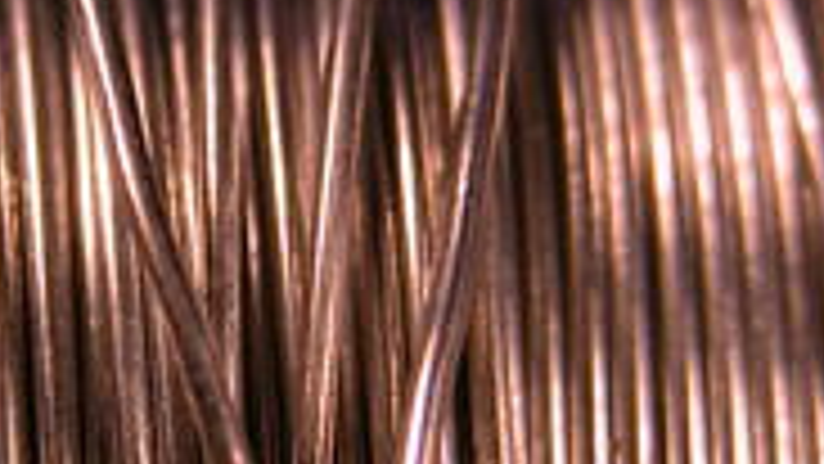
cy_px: 423
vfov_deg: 4.8
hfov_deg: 8.4
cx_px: 162
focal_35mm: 255
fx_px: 5572
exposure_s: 1/50.2
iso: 100
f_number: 3.7
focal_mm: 27.3
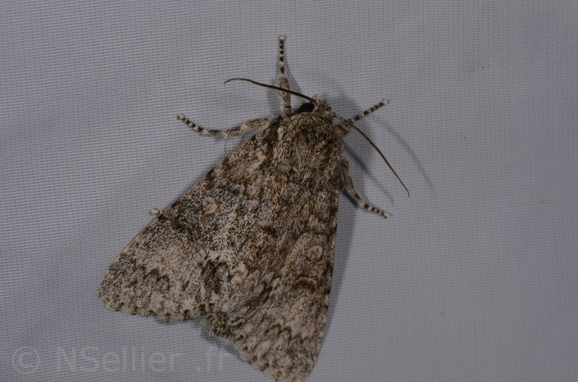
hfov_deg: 16.1
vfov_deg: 10.7
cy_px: 191
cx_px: 289
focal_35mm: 128
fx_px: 2042
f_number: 22
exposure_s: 1/60
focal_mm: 85
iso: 100
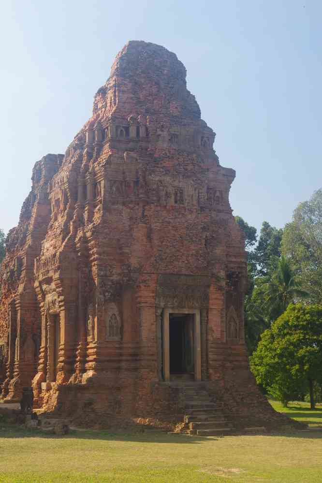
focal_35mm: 60
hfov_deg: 22.6
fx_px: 805
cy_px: 242
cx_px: 161
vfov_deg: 33.4
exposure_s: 1/80
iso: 200
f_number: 10
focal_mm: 40
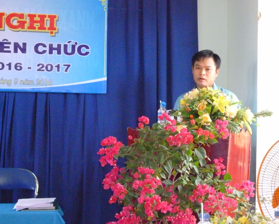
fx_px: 611
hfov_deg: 25.7
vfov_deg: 20.7
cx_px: 149
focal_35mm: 74
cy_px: 112
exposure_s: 1/60
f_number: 5
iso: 800
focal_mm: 12.5
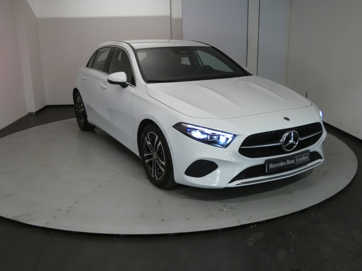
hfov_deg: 55.3
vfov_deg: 42.9
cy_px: 136
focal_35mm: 33
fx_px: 345
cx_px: 177
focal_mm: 5.8
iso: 400
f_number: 3.4
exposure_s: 1/80
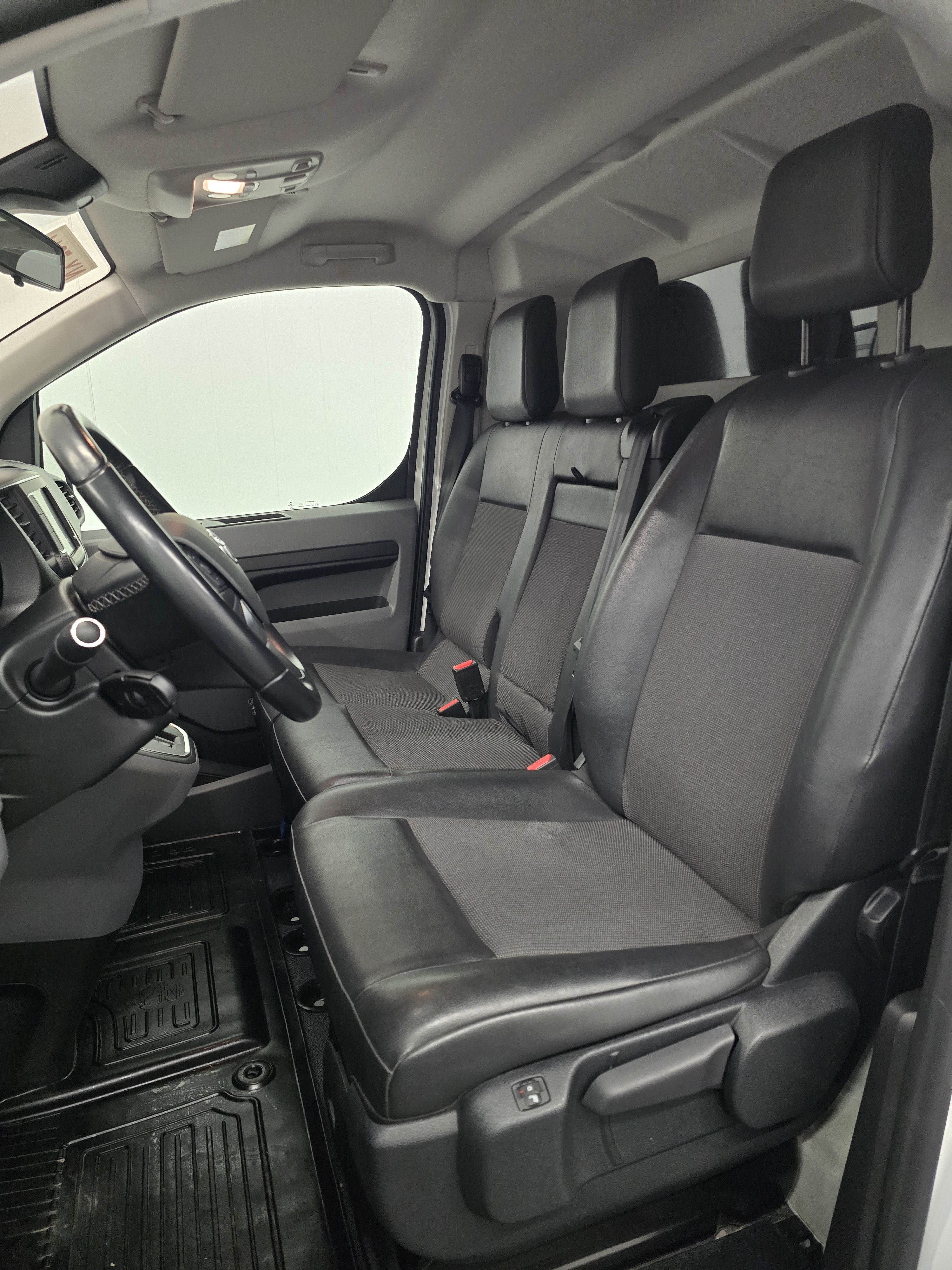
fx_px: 843
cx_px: 476
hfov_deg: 58.9
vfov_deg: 73.9
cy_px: 635
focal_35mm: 23
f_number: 1.7
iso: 1000
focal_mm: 6.3
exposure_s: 1/100
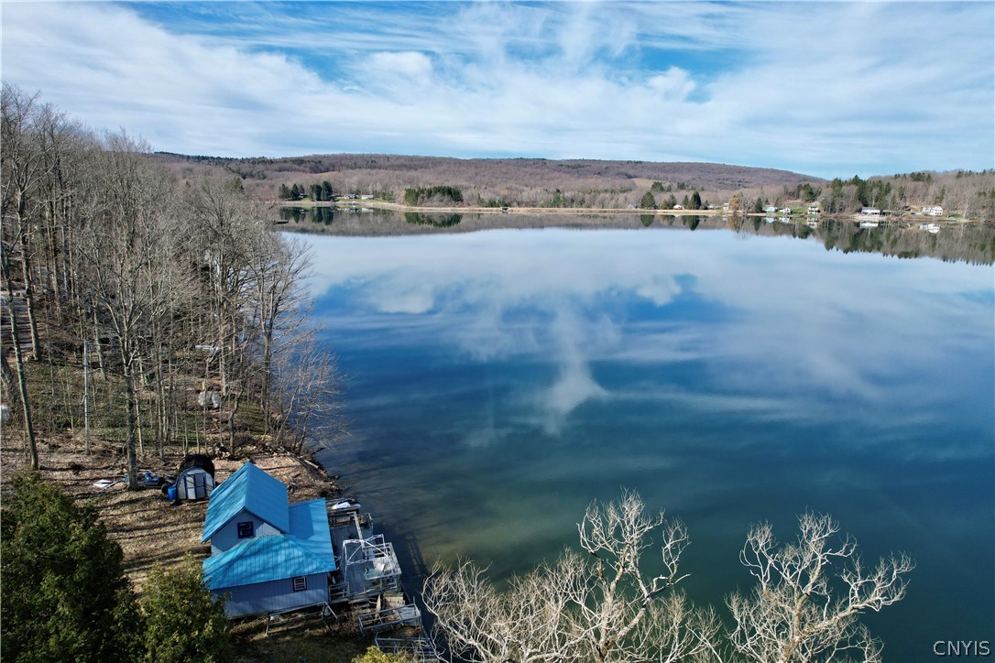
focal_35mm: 22
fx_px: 608
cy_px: 332
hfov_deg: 78.6
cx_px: 498
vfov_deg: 57.2
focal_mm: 8.38
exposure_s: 1/1500
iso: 110
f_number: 2.8
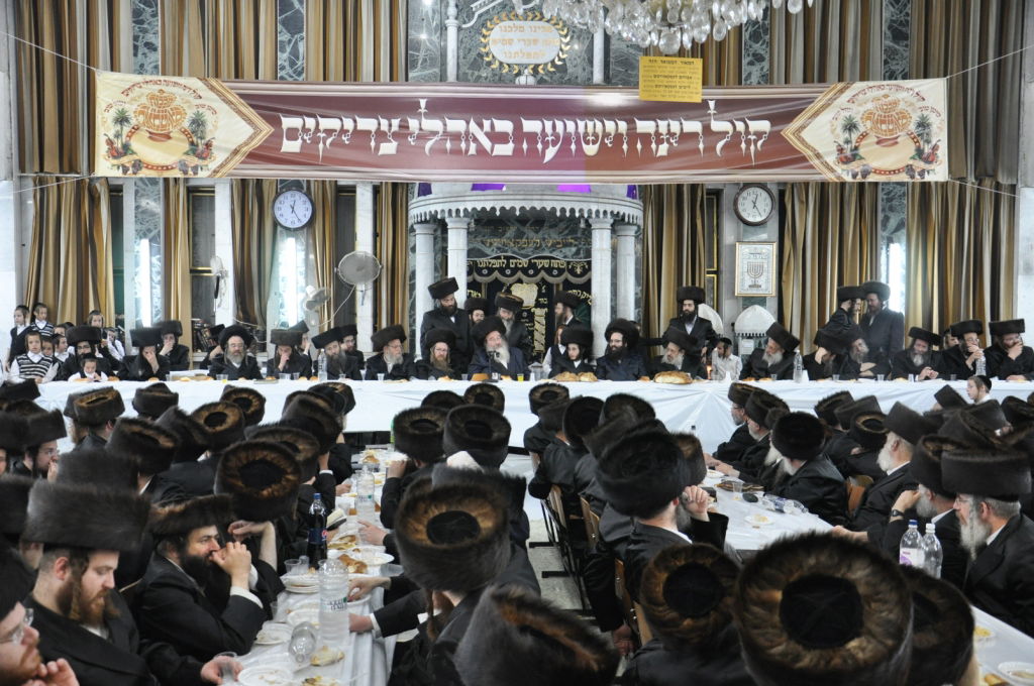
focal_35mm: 36
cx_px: 517
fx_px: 1033
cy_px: 343
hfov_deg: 53.2
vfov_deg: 36.8
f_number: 5
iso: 800
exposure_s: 1/30
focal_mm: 24
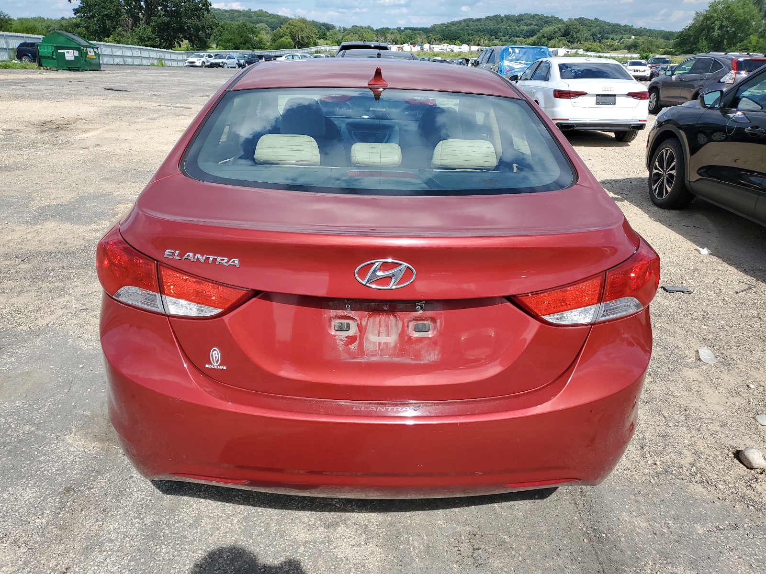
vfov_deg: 53.1
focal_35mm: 26
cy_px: 287
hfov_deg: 67.3
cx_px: 383
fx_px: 575
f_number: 1.5
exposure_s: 1/2500
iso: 50
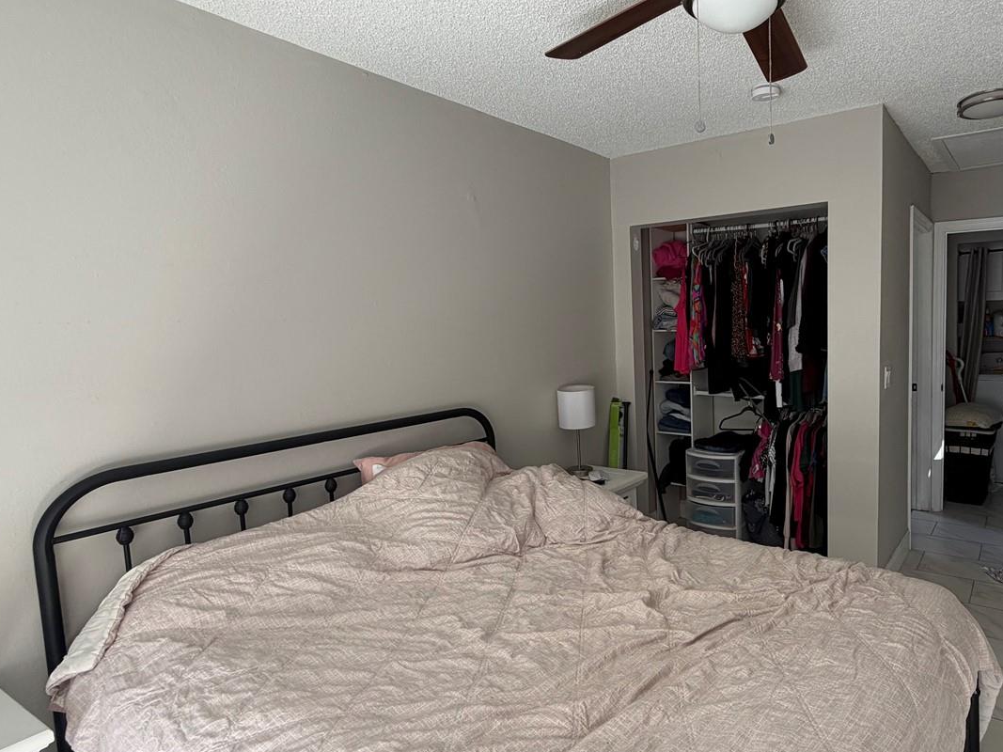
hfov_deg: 76.2
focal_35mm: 21
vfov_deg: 63.4
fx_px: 608
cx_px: 678
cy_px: 368
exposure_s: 1/121
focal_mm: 2.22
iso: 100
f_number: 2.2
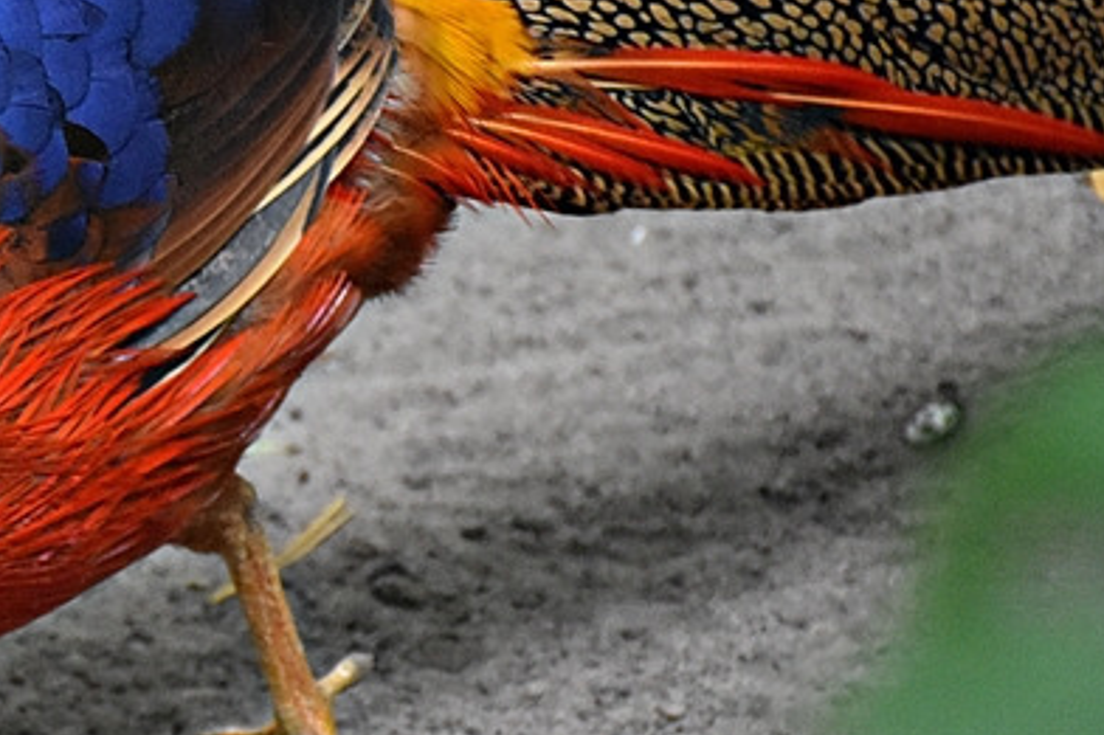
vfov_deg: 3.9
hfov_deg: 5.8
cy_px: 314
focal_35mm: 353
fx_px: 10820
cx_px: -256
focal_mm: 90
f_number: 5.3
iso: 3600
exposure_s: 1/125
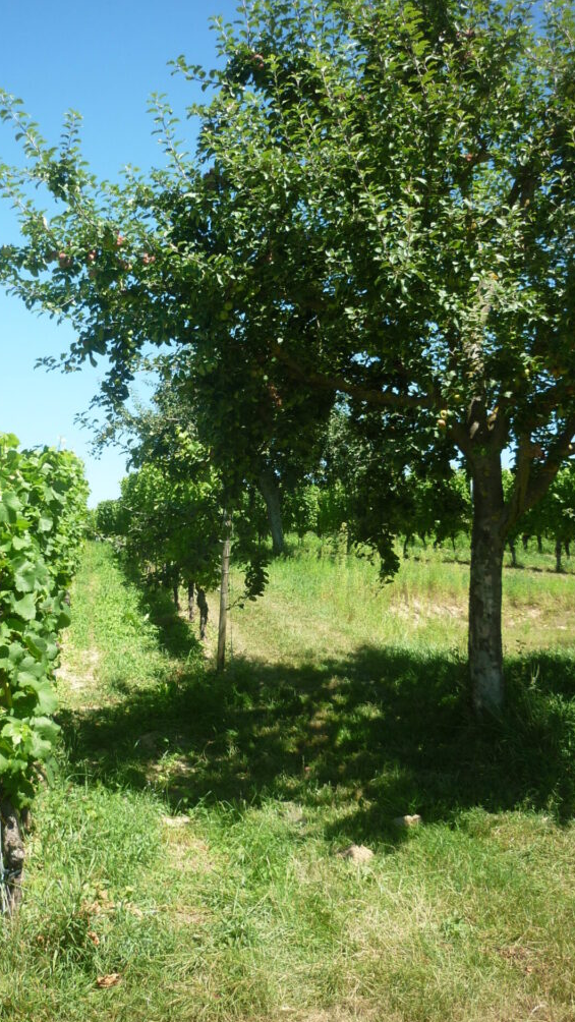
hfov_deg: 29.6
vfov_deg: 50.5
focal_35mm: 40
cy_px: 504
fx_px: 1084
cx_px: 215
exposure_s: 1/500
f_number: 2.9
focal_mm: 5.9
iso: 80
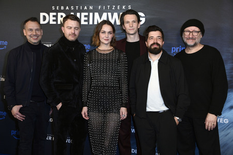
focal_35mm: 44
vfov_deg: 30.5
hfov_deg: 44.5
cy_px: 78
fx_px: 285
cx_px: 116
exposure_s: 1/250
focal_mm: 44
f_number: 6.3
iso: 1600
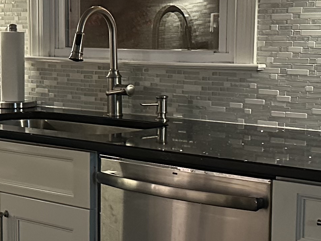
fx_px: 937
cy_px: 159
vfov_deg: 14.6
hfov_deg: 19.2
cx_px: 50
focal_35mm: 101
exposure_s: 1/32
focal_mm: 6.86
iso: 800
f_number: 1.78
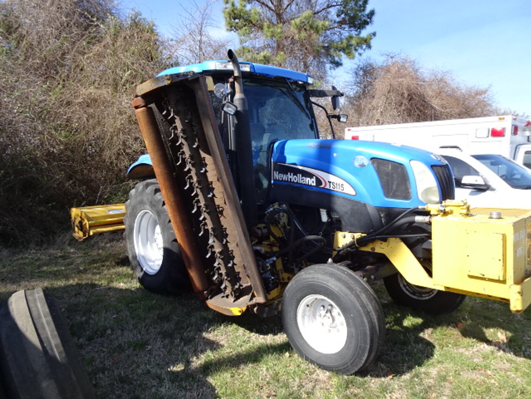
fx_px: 368
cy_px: 200
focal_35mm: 24
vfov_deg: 56.8
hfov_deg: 71.6
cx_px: 266
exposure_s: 1/400
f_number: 3.5
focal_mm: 4.1
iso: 80
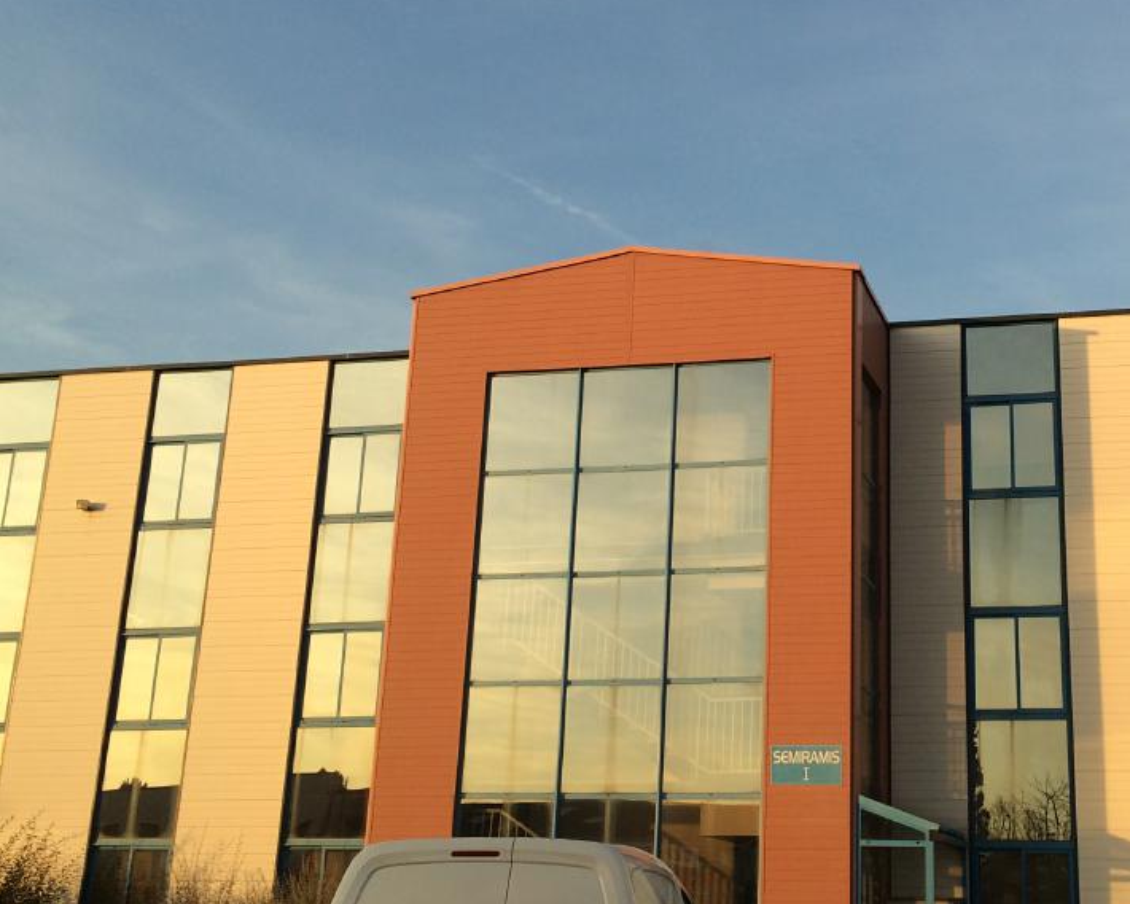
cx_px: 788
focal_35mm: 51
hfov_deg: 36.1
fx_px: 1706
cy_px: 345
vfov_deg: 29.6
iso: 32
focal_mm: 4.15
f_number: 2.2
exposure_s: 1/554
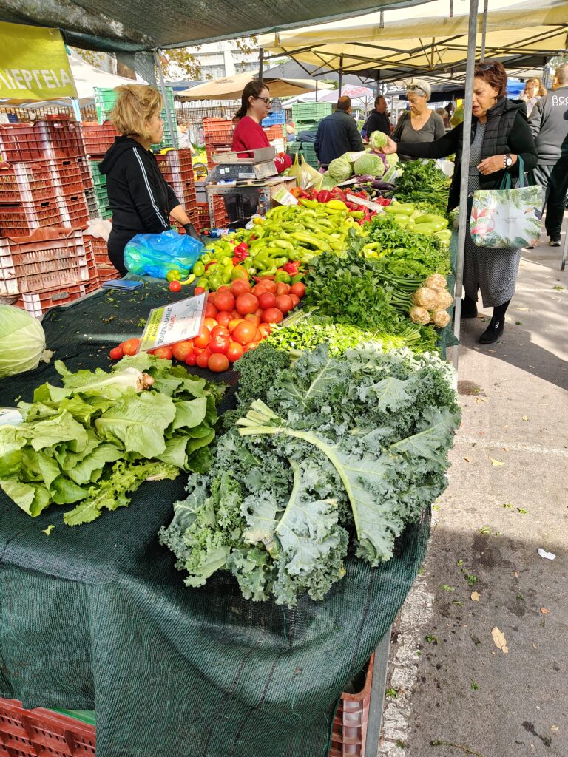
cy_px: 378
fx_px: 525
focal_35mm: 24
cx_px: 284
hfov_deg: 56.8
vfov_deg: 71.6
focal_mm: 5.59
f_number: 1.8
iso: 50
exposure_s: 1/442
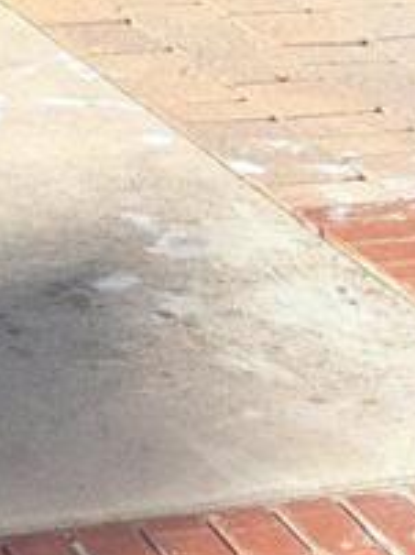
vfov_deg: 12.3
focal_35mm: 132
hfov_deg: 10.2
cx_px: -473
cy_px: -706
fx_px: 2114
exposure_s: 1/1706
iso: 50
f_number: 1.6
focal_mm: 5.96
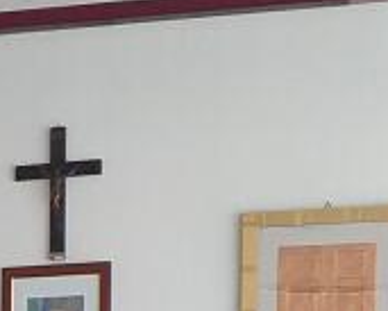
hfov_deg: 9.4
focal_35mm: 185
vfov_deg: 8.0
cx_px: -513
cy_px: 636
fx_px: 2126
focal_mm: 3.6
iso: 100
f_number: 1.9
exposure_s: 1/50
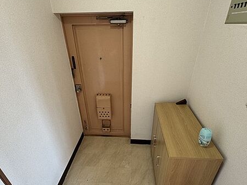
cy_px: 107
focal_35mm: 20
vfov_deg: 65.6
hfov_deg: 81.7
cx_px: 123
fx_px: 143
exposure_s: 1/99
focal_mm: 2.22
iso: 200
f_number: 2.2
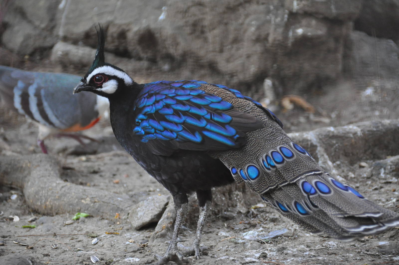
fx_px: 2740
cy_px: 132
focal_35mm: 248
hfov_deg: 8.3
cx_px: 200
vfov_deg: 5.5
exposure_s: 1/50
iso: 1600
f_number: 5.6
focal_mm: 165
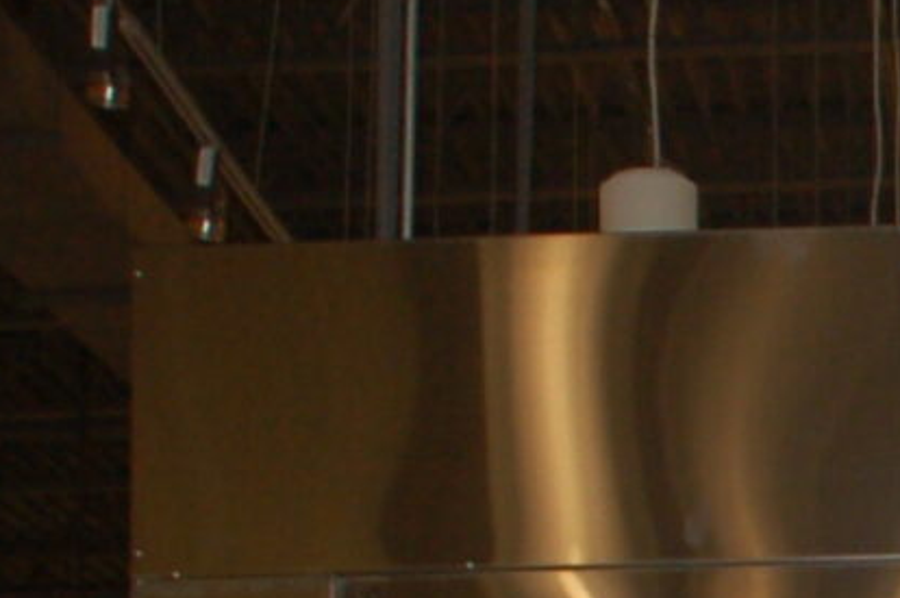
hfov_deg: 11.7
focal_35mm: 167
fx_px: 4170
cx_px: 1407
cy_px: 963
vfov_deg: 8.0
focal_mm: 18
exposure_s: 1/60
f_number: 3.5
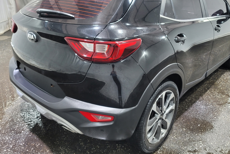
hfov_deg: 61.9
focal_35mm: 30
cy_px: 60
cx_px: 123
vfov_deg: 43.3
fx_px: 192
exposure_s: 1/120
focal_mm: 7
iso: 250
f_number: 1.8
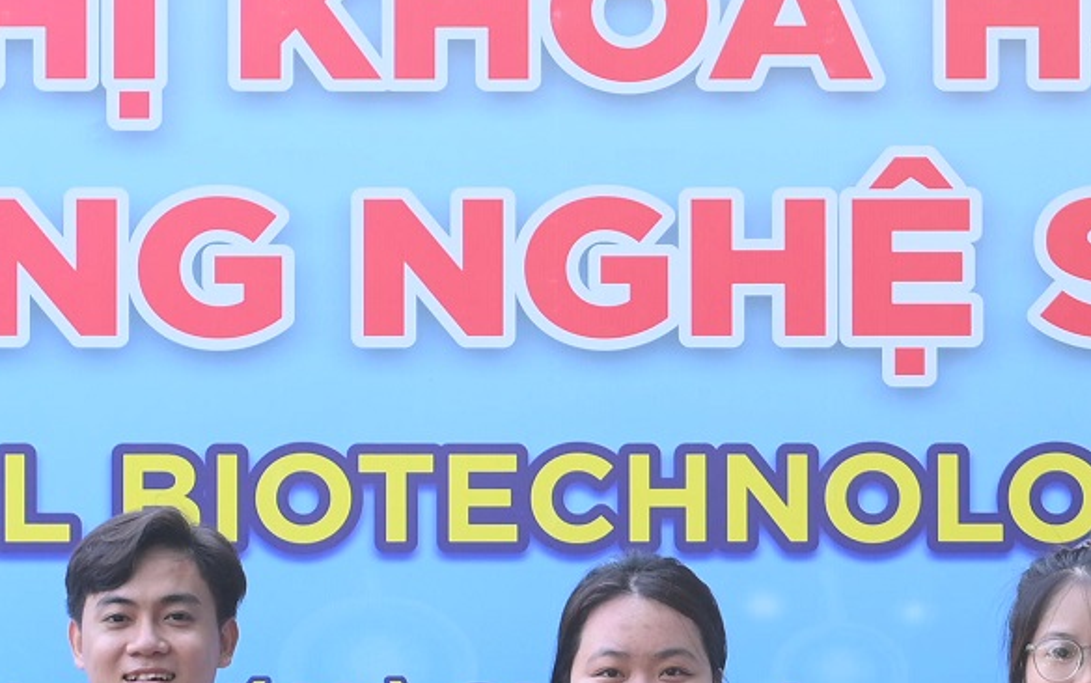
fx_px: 4759
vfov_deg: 8.1
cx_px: 998
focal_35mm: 160
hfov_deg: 13.0
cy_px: 827
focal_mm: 38
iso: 500
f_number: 5
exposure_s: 1/200
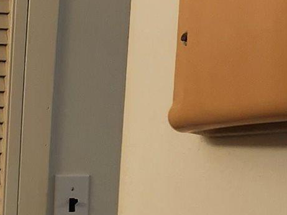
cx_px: -397
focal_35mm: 153
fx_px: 1268
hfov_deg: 11.0
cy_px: 302
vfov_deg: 9.5
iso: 100
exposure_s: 1/120
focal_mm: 5.4
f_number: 1.8
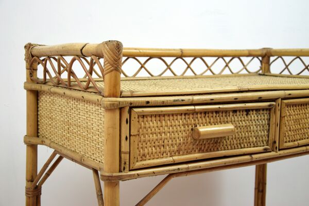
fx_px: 451
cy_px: 103
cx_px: 154
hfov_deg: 37.9
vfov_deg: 25.8
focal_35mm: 52
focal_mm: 35
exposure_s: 1/125
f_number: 5.6
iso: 400
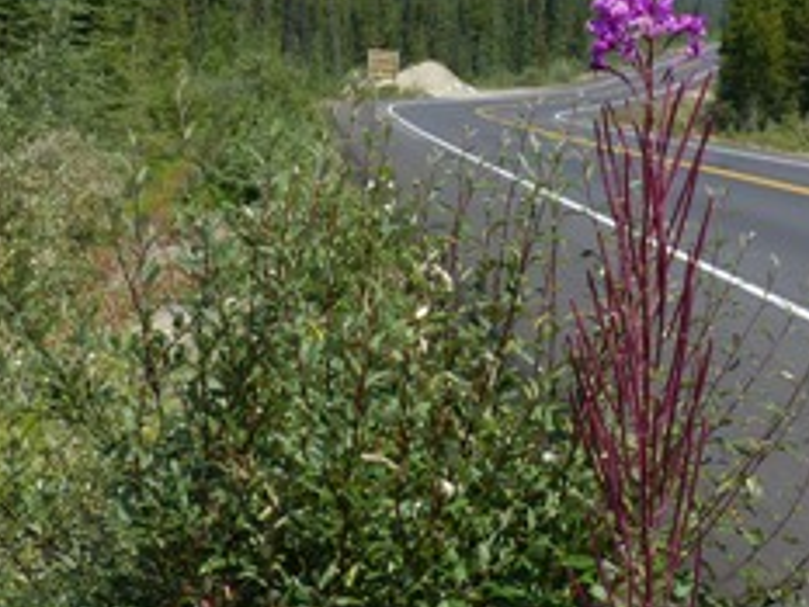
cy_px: -42
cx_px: 681
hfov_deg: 16.1
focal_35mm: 121
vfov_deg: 12.1
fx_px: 2829
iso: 100
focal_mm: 7.8
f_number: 4
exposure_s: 1/640
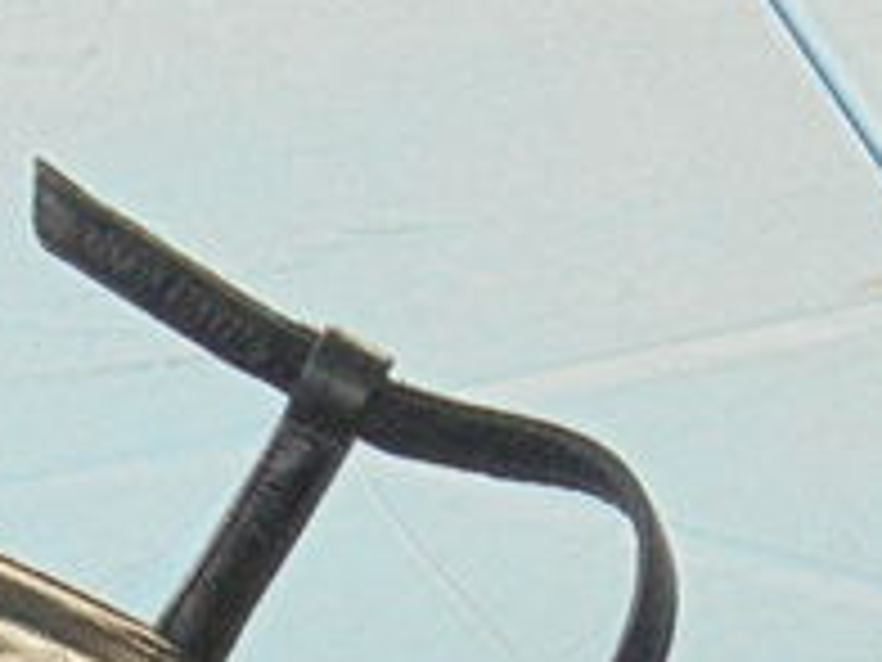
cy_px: 1455
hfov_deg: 6.9
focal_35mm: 285
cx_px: 94
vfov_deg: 5.1
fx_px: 7262
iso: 400
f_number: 5.2
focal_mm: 10.1
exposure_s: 1/125
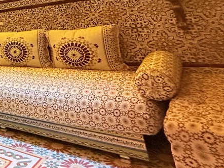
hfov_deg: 33.6
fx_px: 246
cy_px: -16
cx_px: -75
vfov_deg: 33.1
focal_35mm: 38
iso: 400
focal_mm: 2.22
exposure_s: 1/100
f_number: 2.2
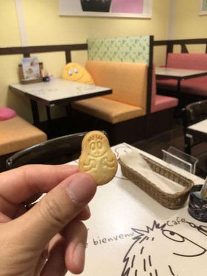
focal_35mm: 28
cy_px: 138
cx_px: 104
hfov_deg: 49.7
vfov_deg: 63.4
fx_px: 223
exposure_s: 1/25
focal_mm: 3.99
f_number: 1.8
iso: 40
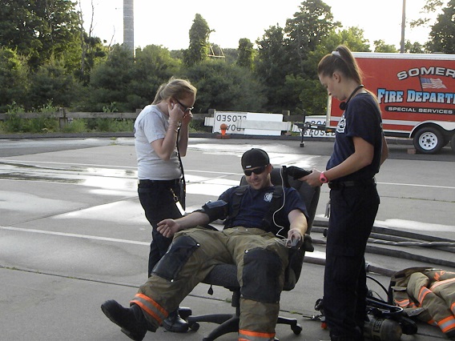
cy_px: 170
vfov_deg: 28.6
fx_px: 670
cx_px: 228
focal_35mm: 51
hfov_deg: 37.5
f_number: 5.6
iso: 640
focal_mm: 9.2
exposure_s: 1/253
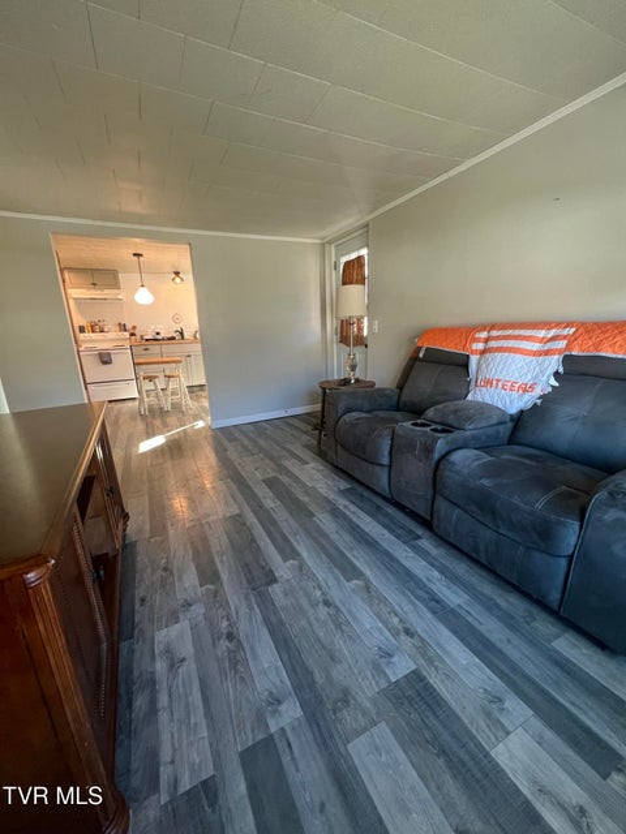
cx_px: 313
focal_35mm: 13
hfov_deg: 89.9
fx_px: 313
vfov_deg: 106.2
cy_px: 417
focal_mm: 1.57
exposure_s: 1/60
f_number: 1.8
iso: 250
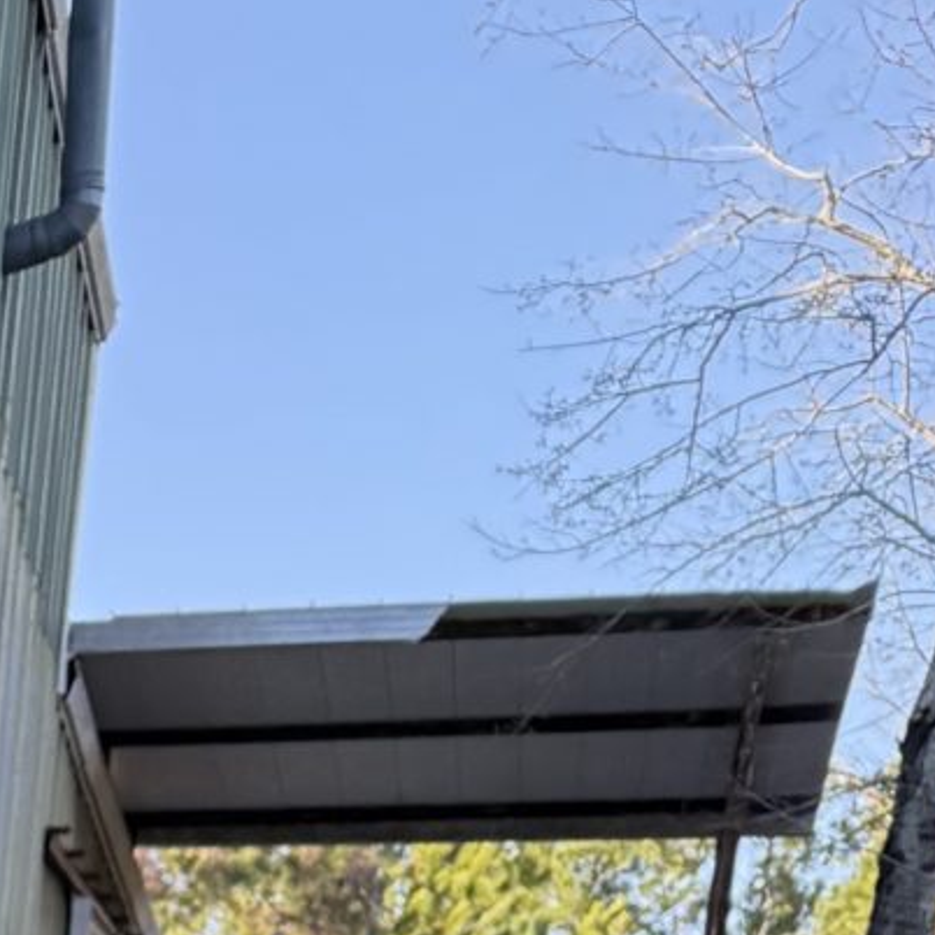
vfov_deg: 10.2
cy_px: 2598
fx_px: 4125
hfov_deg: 11.0
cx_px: -1272
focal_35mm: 135
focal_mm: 6.76
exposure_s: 1/671
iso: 100
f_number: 1.78
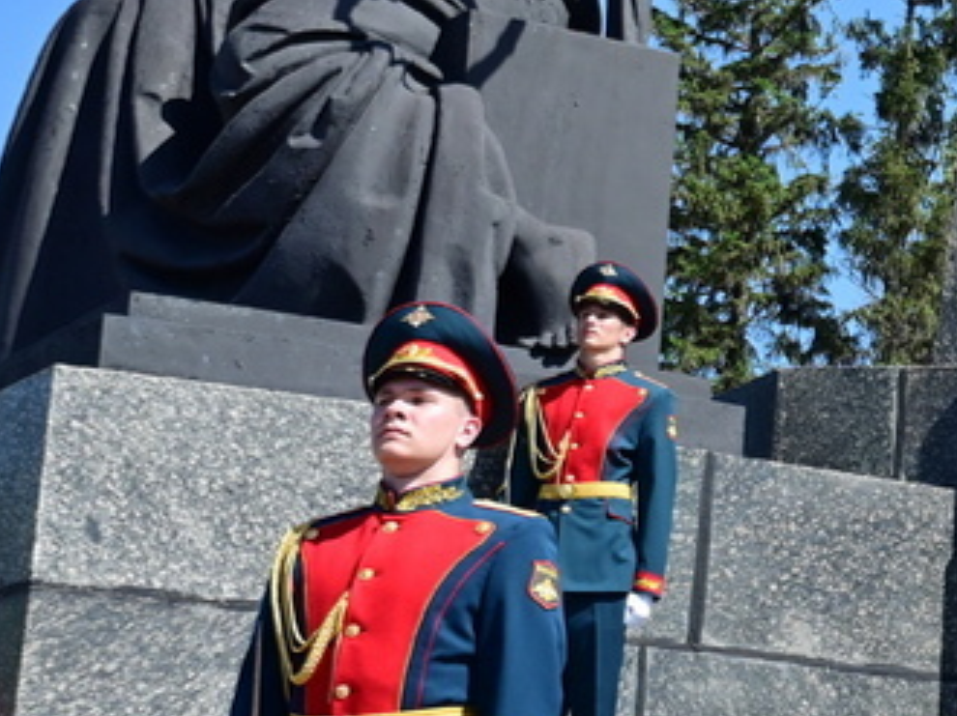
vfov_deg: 11.5
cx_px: 1580
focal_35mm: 128
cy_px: 100
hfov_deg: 14.1
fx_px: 3545
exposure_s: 1/640
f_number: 8
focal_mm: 27.5
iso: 280
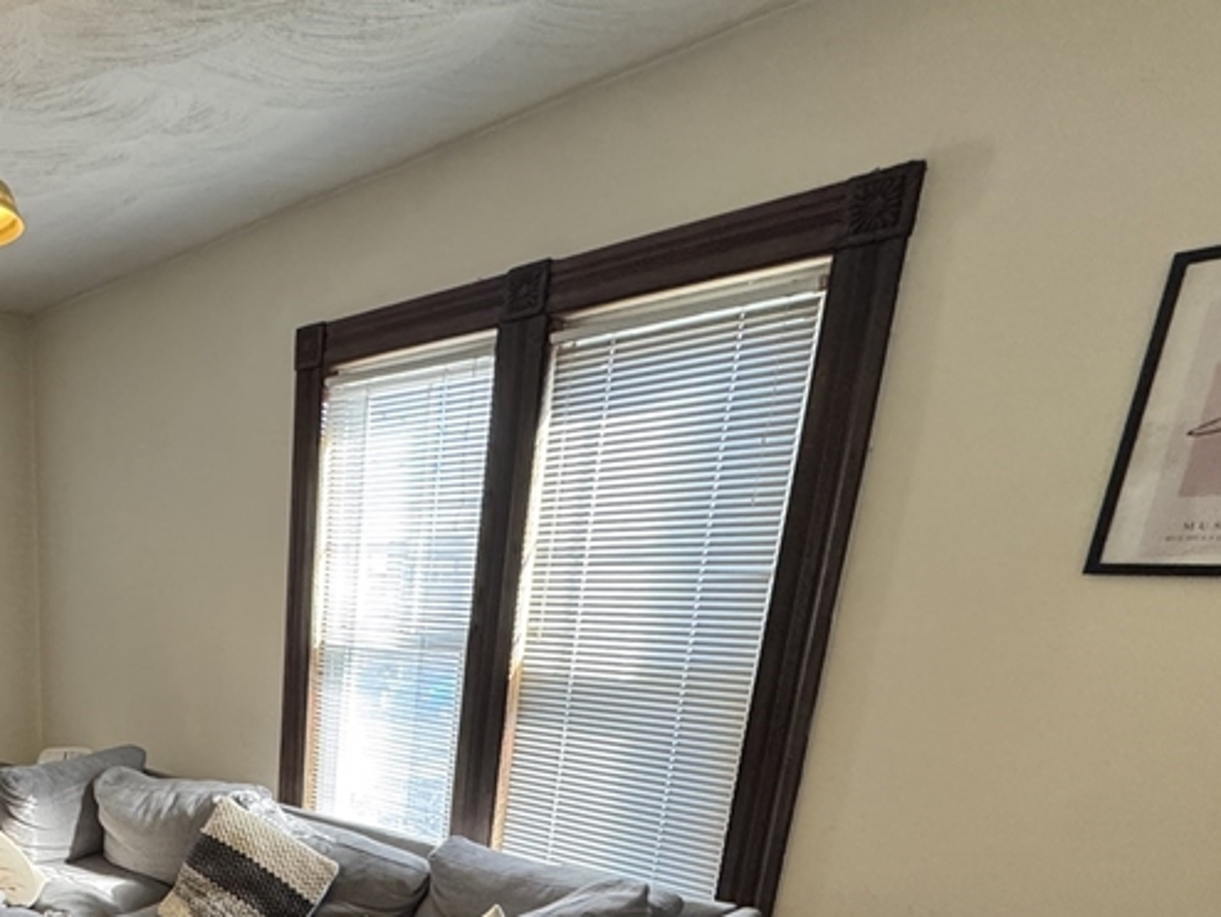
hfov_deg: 53.7
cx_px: 119
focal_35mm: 29
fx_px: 1023
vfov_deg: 42.6
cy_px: 887
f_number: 2.2
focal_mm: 2.22
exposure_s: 1/120
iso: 320
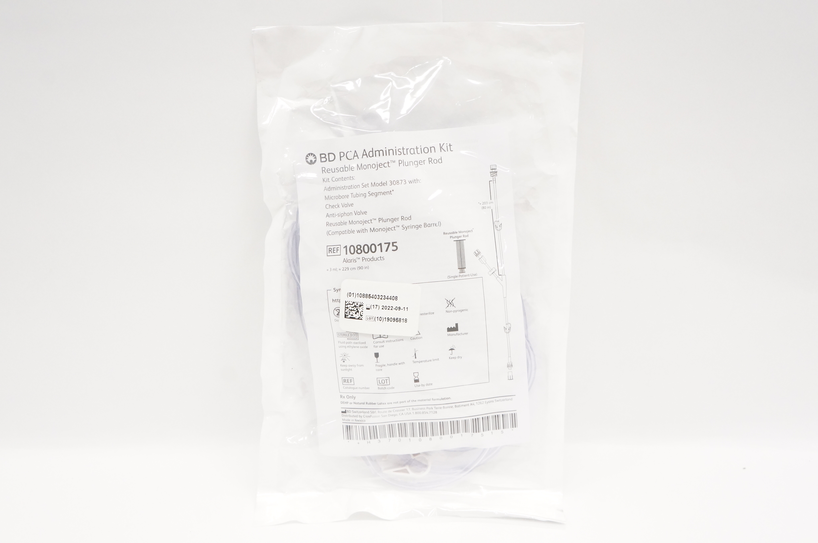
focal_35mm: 36
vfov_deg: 36.8
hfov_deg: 53.2
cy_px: 272
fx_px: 817
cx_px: 409
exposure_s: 1/250
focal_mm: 24
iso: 3200
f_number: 8
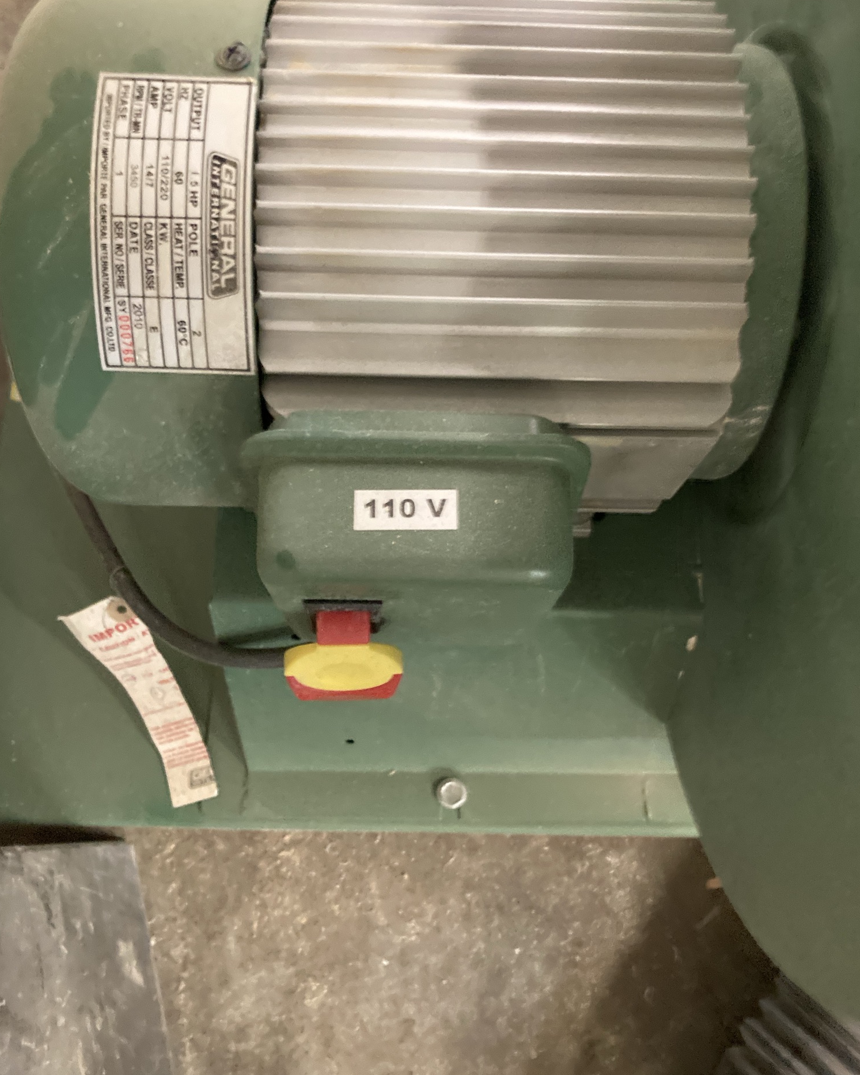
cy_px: 497
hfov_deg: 48.5
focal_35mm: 30
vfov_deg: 58.7
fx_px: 954
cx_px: 430
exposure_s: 1/30
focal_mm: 3.99
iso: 500
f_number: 1.8
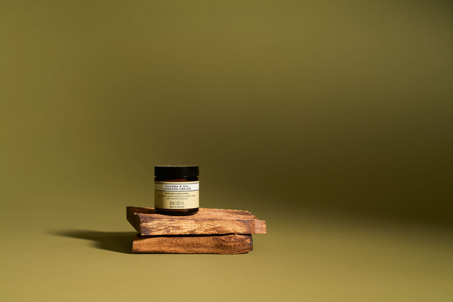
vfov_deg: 18.2
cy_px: 151
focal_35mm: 75
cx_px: 226
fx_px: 944
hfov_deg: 27.0
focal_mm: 75
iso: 400
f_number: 8
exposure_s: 1/2.5
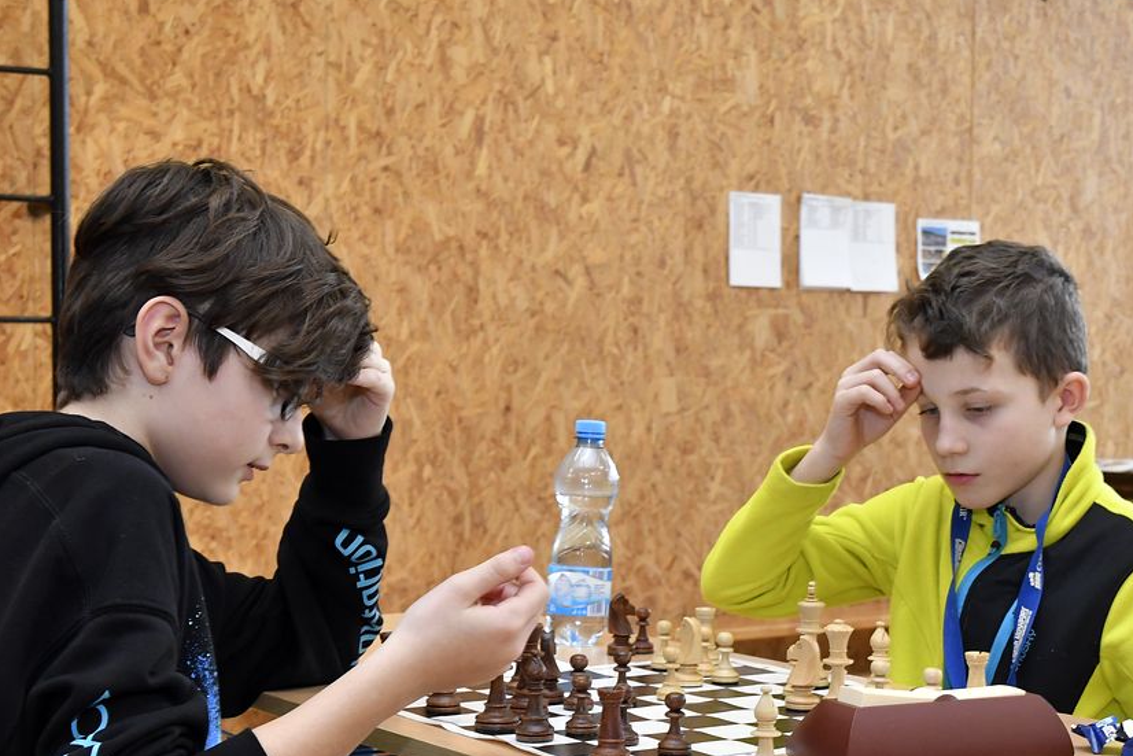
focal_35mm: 61
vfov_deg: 22.2
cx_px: 620
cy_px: 498
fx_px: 1920
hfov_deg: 32.9
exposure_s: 1/160
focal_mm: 28
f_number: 6.3
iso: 2000
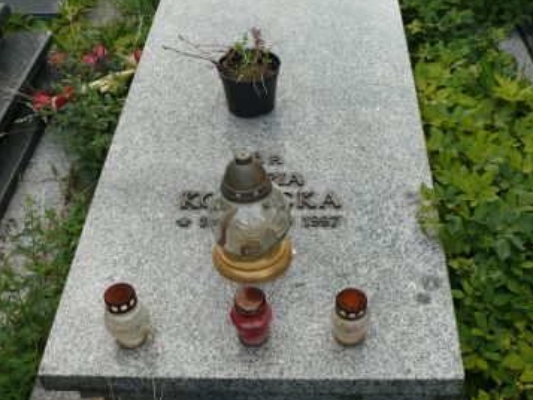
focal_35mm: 47
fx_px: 724
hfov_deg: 40.4
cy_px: 254
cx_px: 266
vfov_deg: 30.7
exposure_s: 1/125
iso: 100
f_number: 4
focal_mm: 7.4
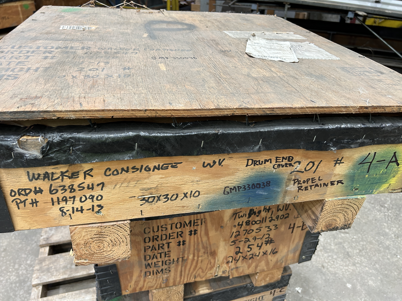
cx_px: 201
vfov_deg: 53.1
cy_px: 150
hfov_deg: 67.3
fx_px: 302
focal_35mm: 26
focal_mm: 5.7
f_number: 1.5
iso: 125
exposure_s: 1/121
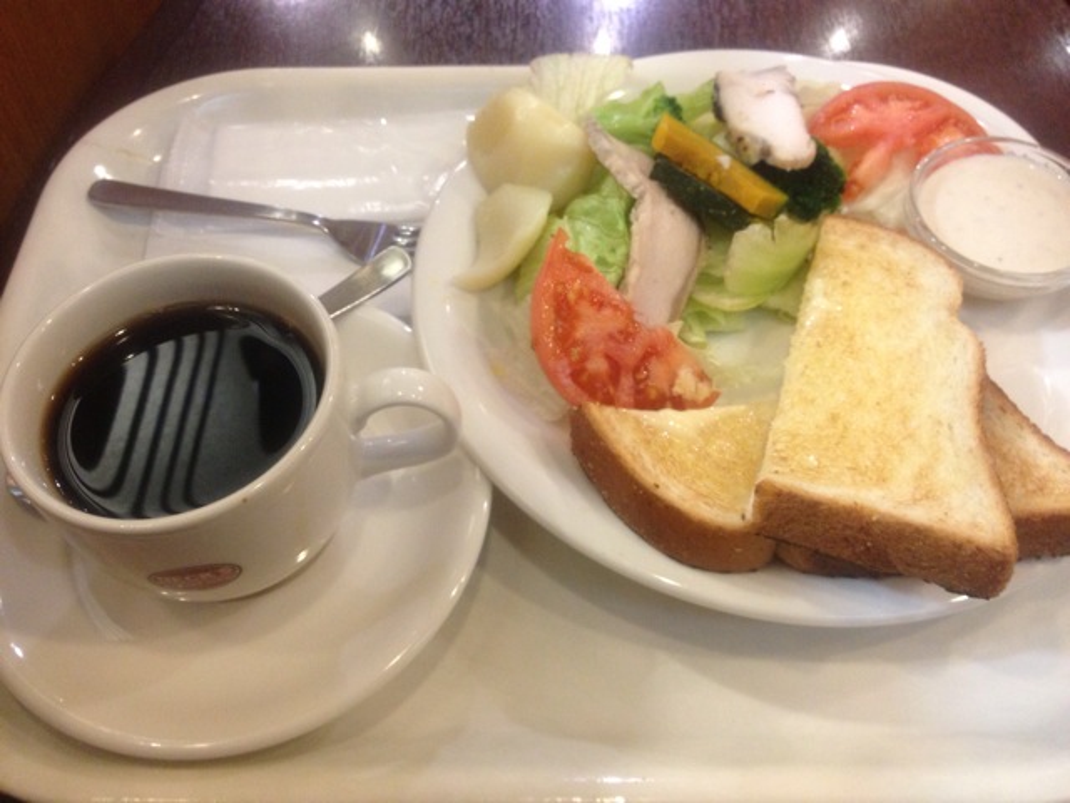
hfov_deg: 52.6
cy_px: 402
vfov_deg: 40.7
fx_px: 1082
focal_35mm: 35
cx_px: 535
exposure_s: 1/20
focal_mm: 4.28
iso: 200
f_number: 2.4
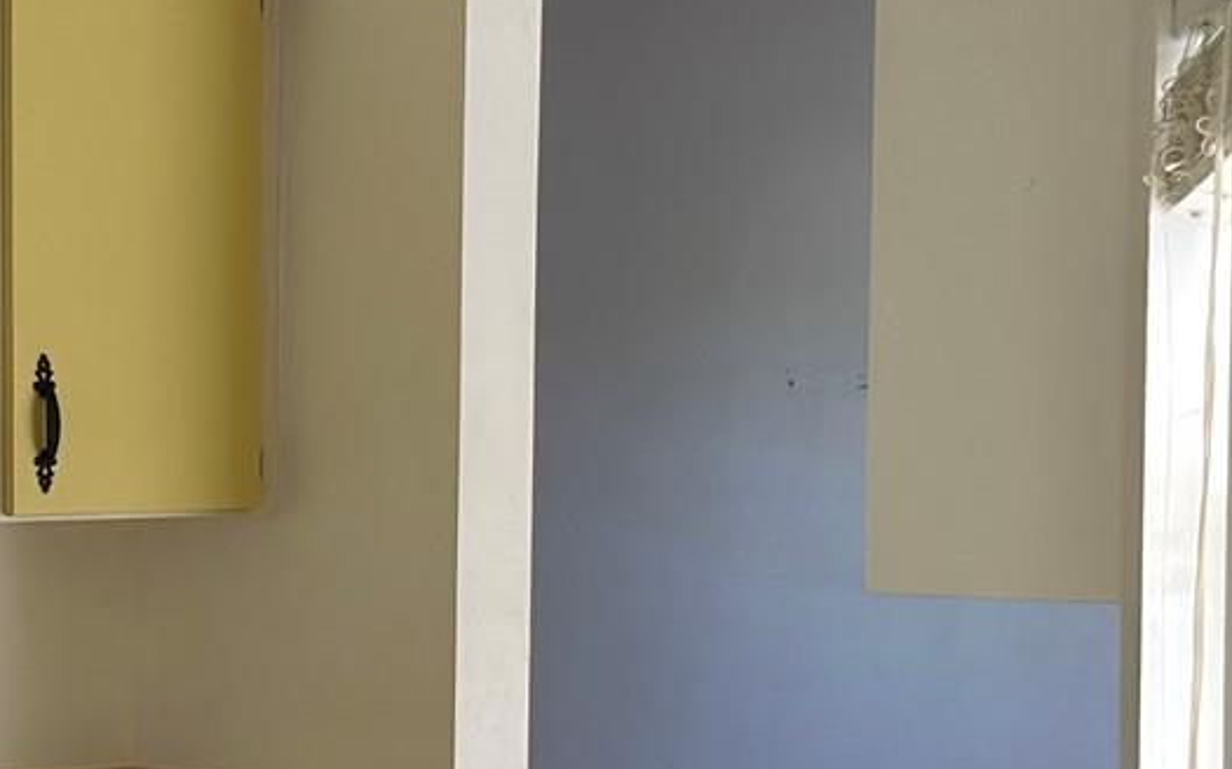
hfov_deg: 13.1
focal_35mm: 155
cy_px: 645
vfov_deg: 8.4
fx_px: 5204
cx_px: -265
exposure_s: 1/184
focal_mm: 6.86
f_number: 1.78
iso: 80
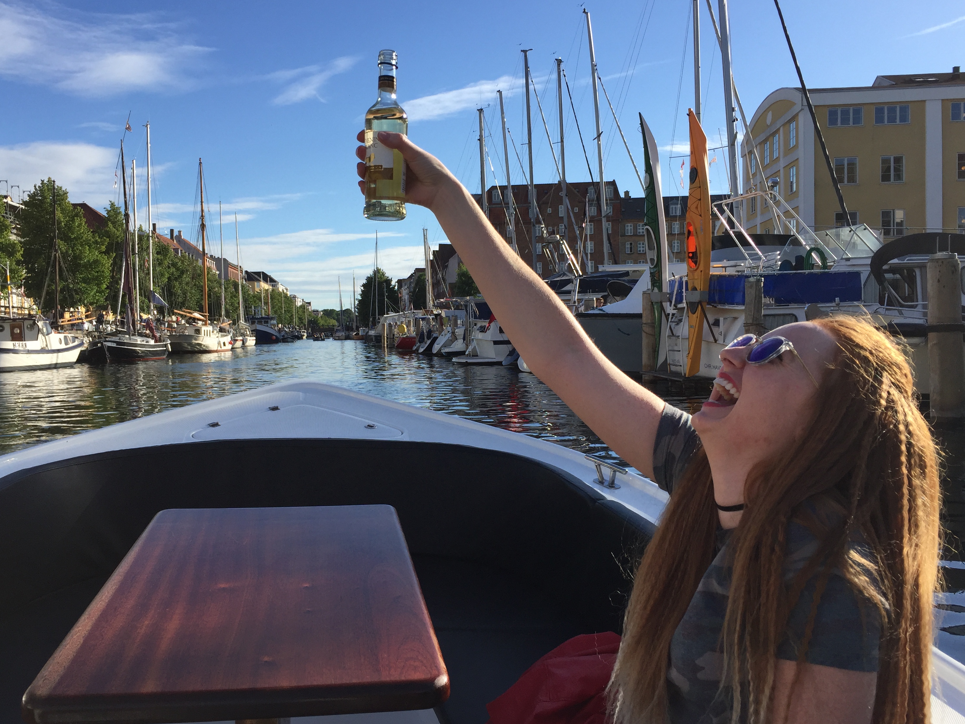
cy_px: 373
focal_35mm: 32
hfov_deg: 56.7
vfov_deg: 44.2
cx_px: 443
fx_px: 892
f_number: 2.2
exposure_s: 1/1647
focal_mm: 4.15
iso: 32
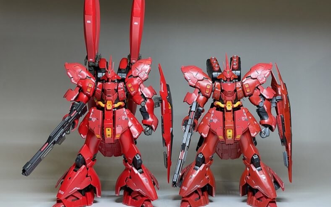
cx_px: 168
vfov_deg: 23.1
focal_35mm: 56
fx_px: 505
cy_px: 98
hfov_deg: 36.3
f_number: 2
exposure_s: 1/120
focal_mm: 6
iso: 80
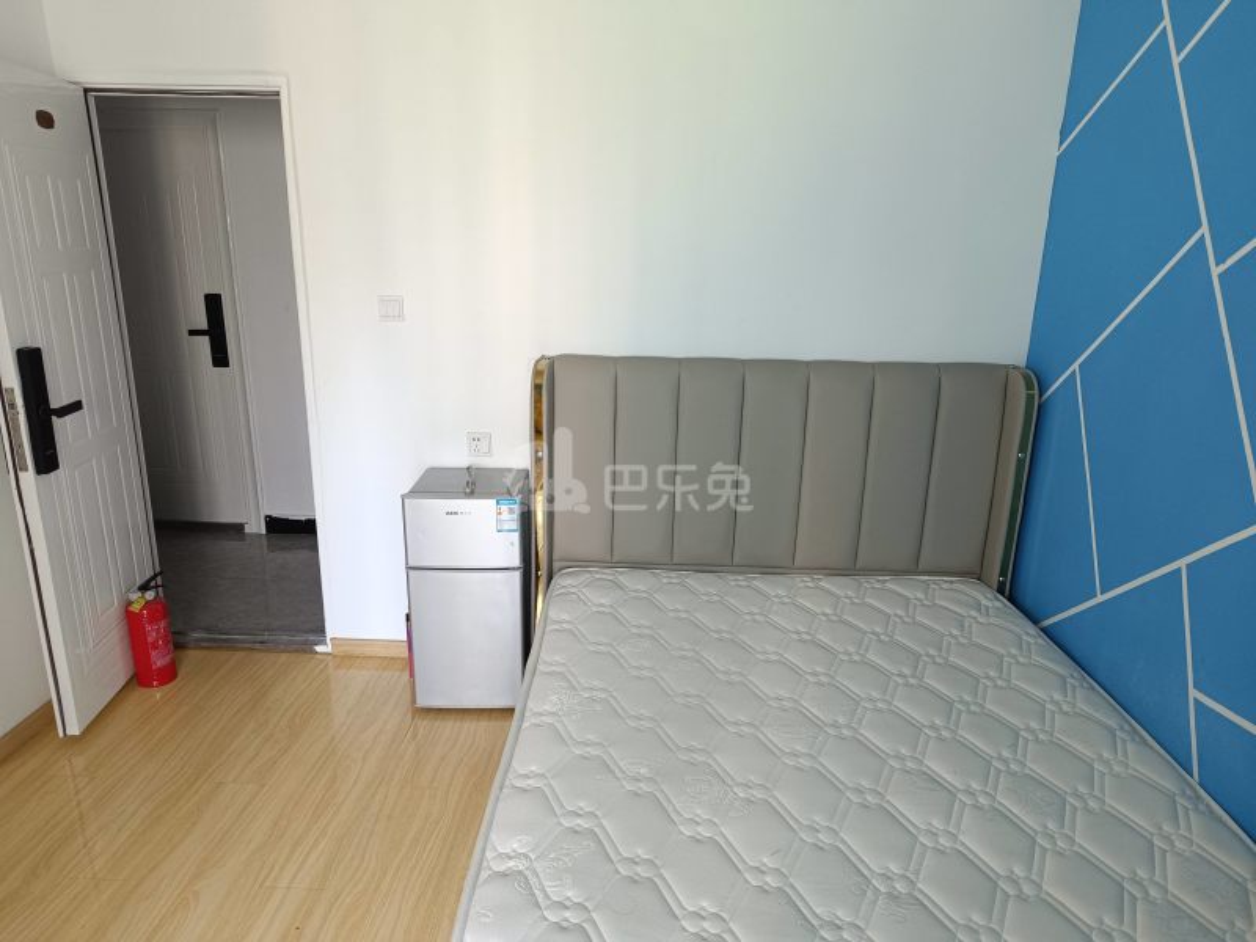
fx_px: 871
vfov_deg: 56.8
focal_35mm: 24
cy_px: 471
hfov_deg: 71.6
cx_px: 628
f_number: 1.88
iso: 448
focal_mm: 5.59
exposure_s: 1/50.1
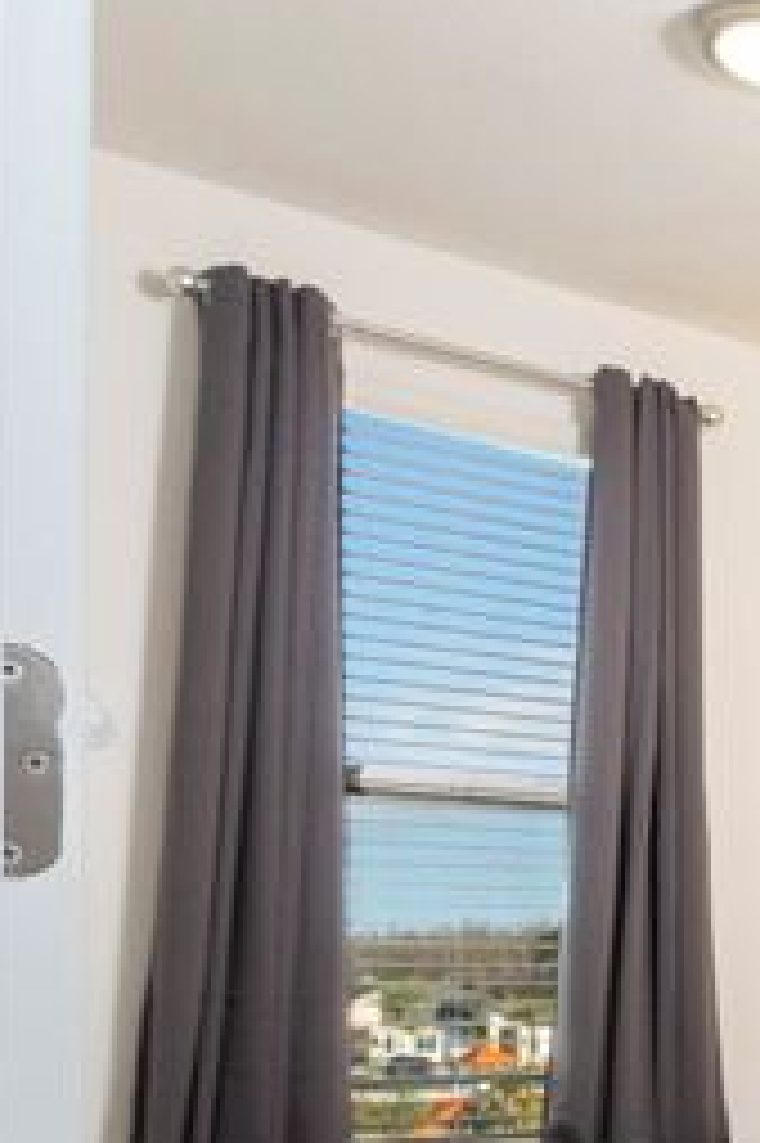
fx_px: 1934
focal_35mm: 61
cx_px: 1567
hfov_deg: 16.4
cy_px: 1001
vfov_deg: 31.5
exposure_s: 1/125
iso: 1000
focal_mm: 22
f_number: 22
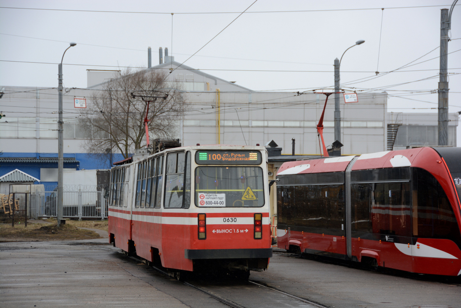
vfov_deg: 13.0
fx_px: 1345
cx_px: 230
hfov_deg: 19.5
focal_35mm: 105
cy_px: 154
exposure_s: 1/250
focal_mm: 70
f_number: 5
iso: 200
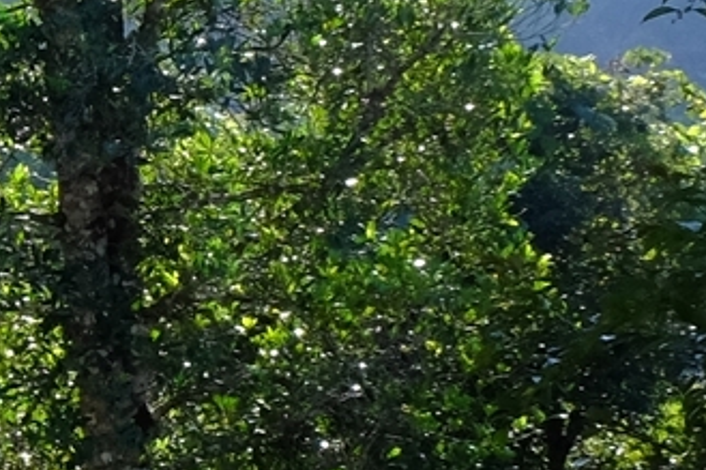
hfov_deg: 11.2
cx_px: -771
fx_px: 3214
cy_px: 291
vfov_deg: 8.4
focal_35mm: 164
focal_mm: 18
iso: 2000
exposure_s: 1/1000
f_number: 7.1
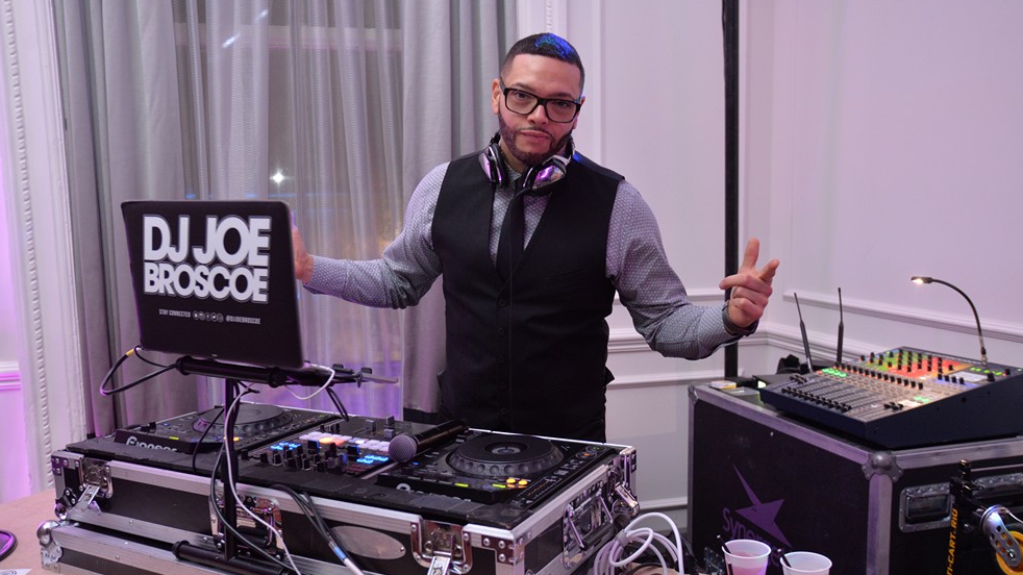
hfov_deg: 61.0
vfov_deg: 36.6
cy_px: 322
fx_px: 868
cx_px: 518
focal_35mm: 32
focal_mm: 30
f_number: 4
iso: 2000
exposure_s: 1/50
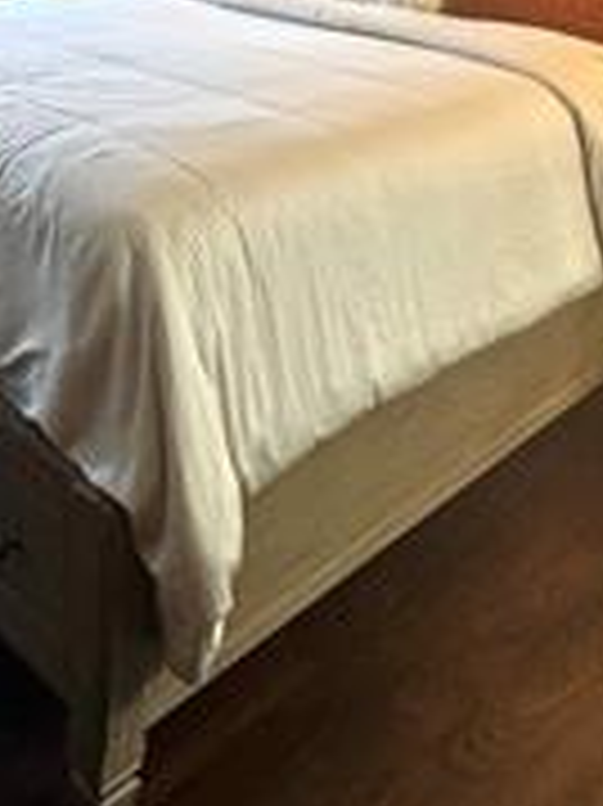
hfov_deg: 30.3
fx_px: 1093
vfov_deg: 34.2
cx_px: 140
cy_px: -113
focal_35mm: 47
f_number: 2.2
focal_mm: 2.22
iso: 250
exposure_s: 1/60
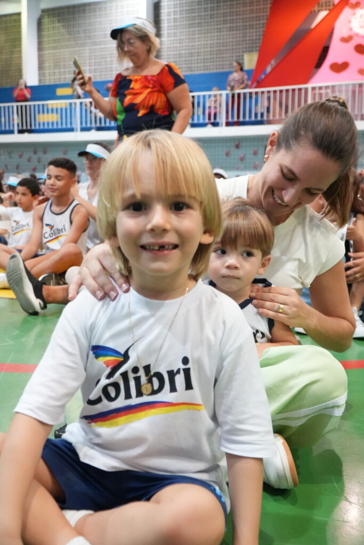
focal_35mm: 34
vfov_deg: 55.1
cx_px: 182
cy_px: 272
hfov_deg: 38.4
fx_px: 523
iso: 5000
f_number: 4
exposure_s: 1/200
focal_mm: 23
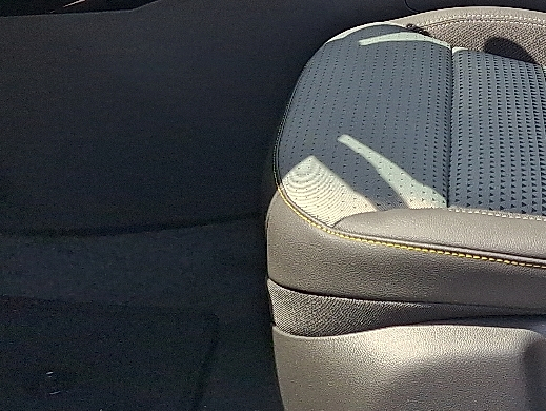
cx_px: 598
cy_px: -200
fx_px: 1215
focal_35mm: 77
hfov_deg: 23.8
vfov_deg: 17.3
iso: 30
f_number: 1.8
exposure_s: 1/714
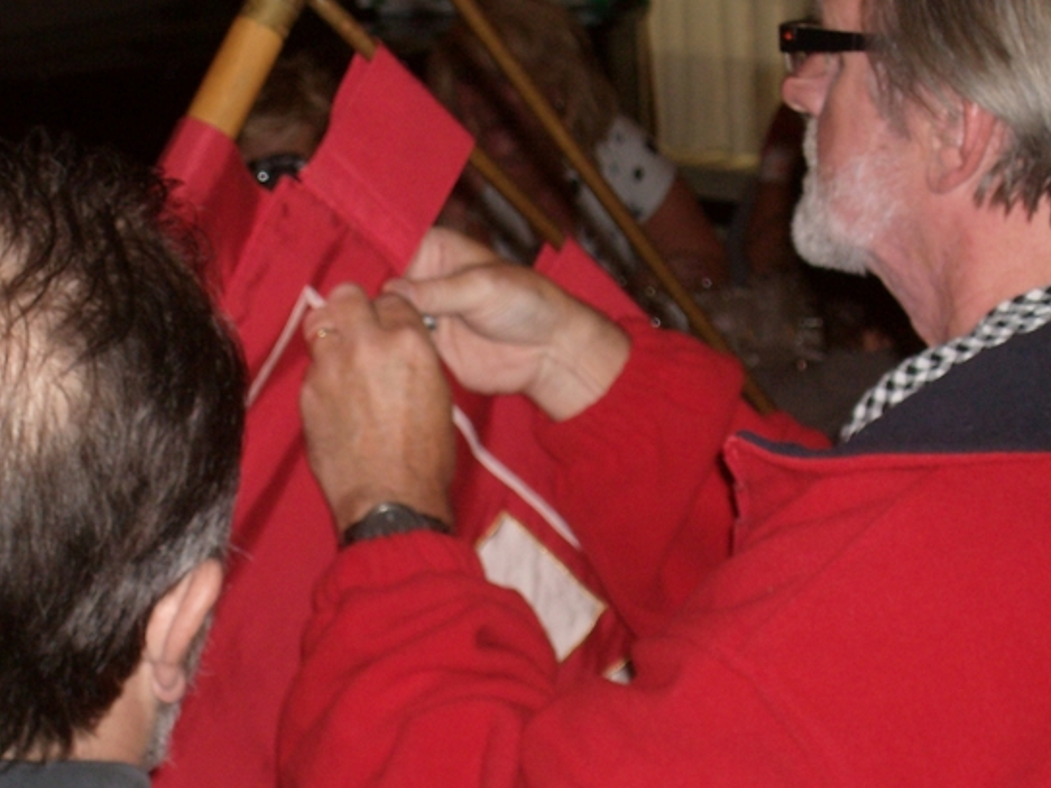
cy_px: 406
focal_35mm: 119
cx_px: 488
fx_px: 3612
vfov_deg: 12.4
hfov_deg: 16.6
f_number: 4.8
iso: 200
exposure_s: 1/125
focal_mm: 18
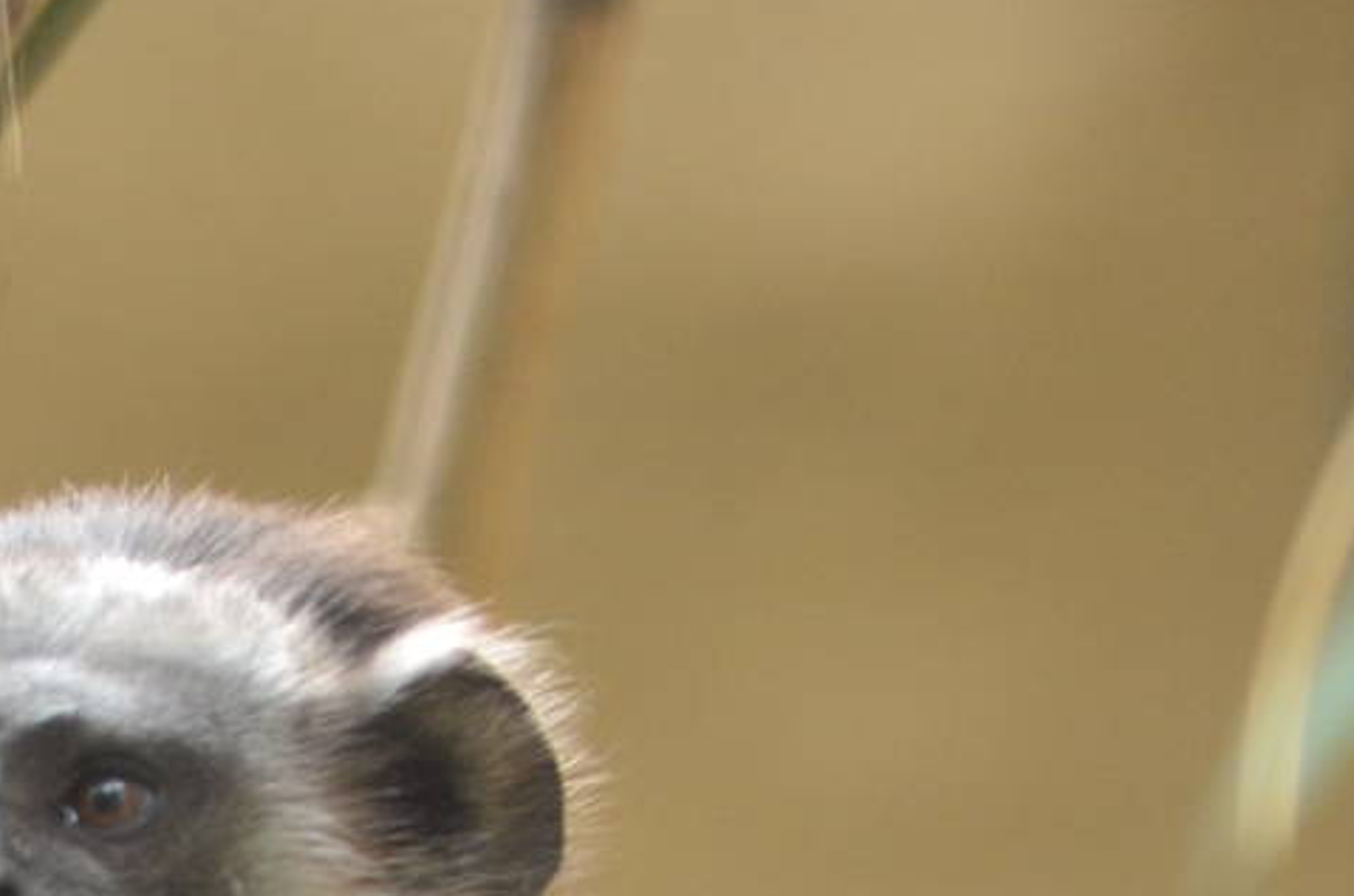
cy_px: 1286
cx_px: -11
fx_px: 21801
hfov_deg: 3.6
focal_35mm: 581
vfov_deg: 2.4
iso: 640
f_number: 4.8
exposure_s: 1/160
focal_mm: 116
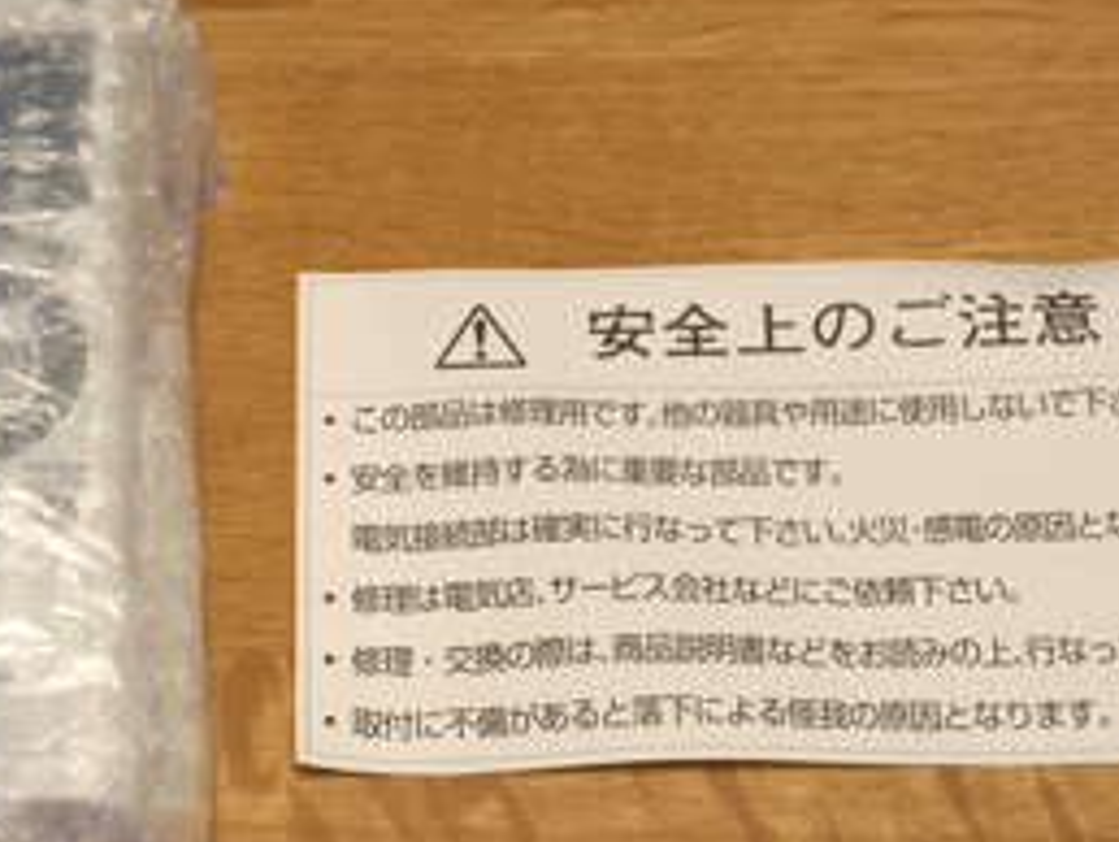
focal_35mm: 130
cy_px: 497
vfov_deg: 11.4
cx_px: 503
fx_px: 4206
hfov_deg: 15.2
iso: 400
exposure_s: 1/80
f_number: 5
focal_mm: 40
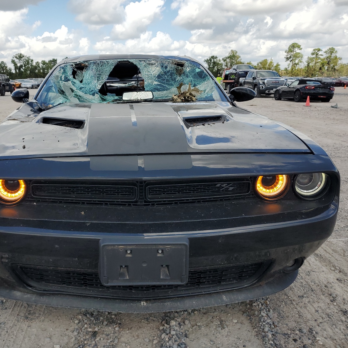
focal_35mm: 31
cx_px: 134
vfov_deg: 52.5
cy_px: 172
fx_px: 353
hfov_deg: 52.1
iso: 50
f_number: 1.5
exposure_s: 1/2500
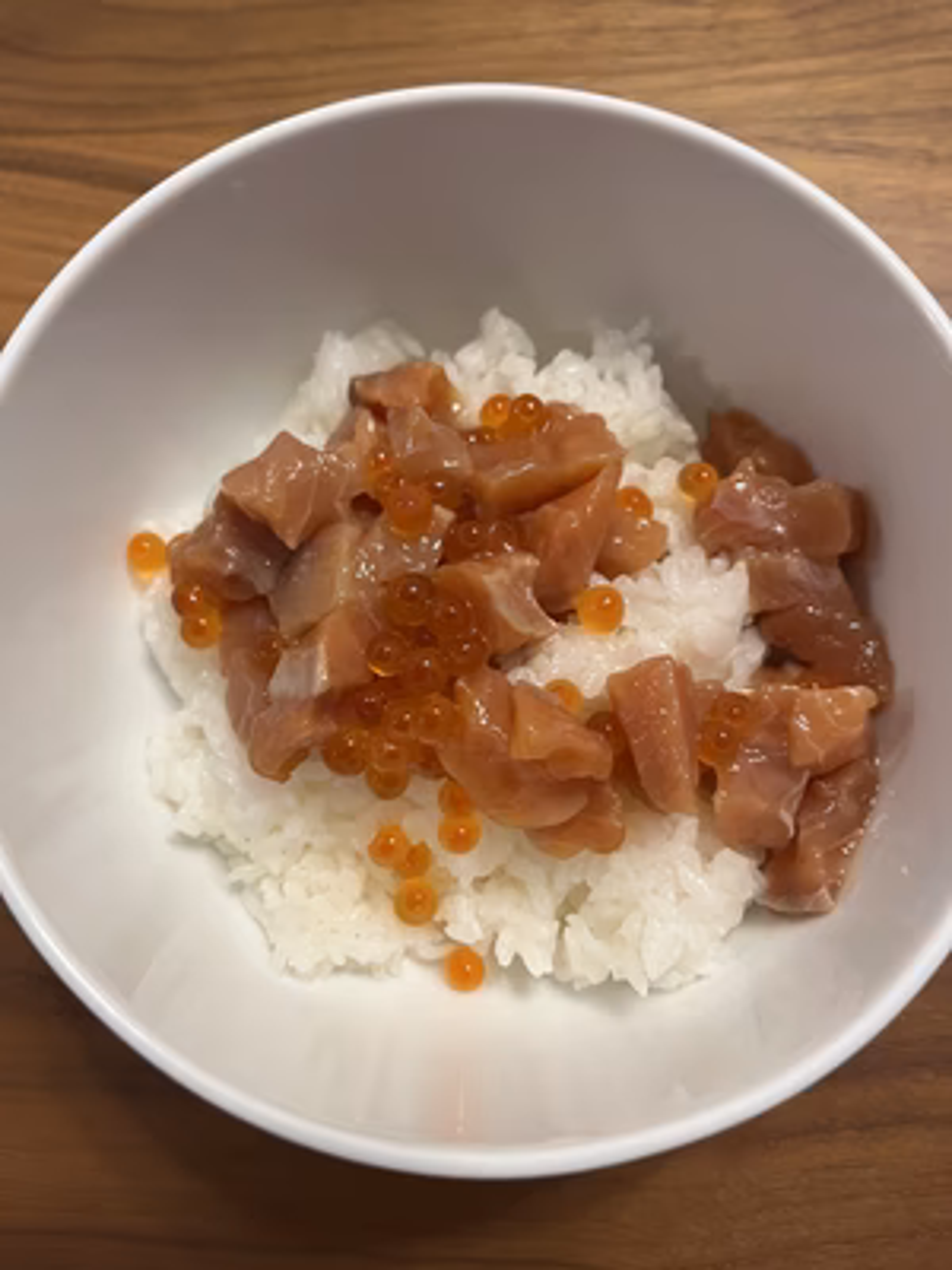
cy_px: 635
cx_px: 476
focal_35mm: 26
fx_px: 953
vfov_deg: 67.3
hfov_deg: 53.1
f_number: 1.6
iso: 100
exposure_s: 1/50
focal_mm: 5.1
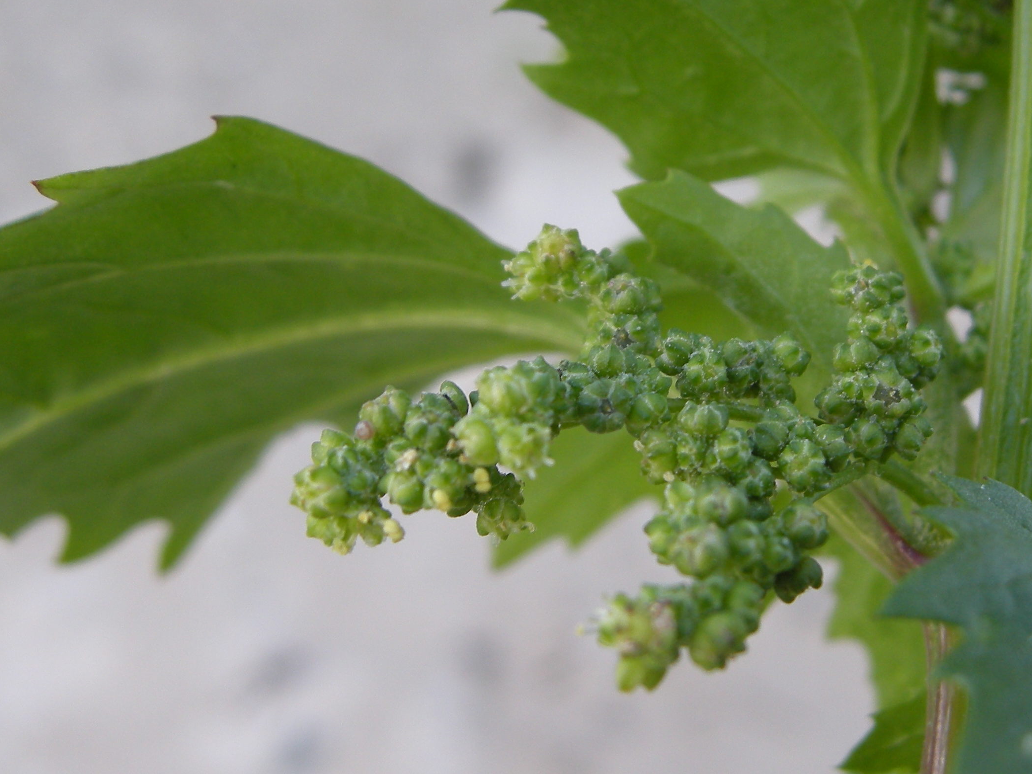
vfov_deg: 39.7
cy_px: 391
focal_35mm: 36
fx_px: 1073
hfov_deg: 51.3
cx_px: 522
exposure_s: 1/81
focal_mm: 7.5
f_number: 3.4
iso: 64
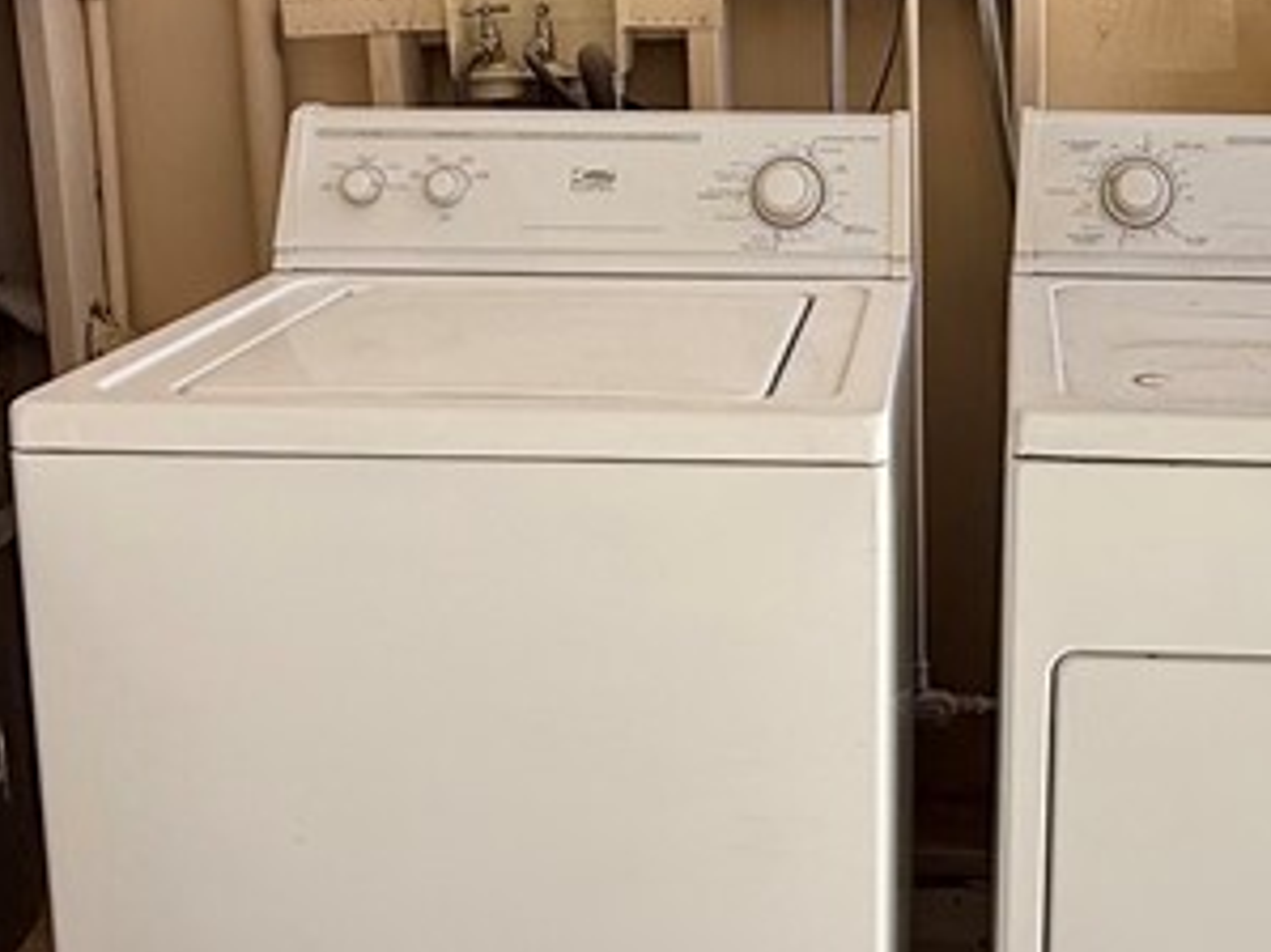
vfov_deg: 29.8
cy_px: 238
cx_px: 965
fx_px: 1762
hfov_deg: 38.6
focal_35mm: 48
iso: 50
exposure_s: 1/363
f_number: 2.2
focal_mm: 2.22
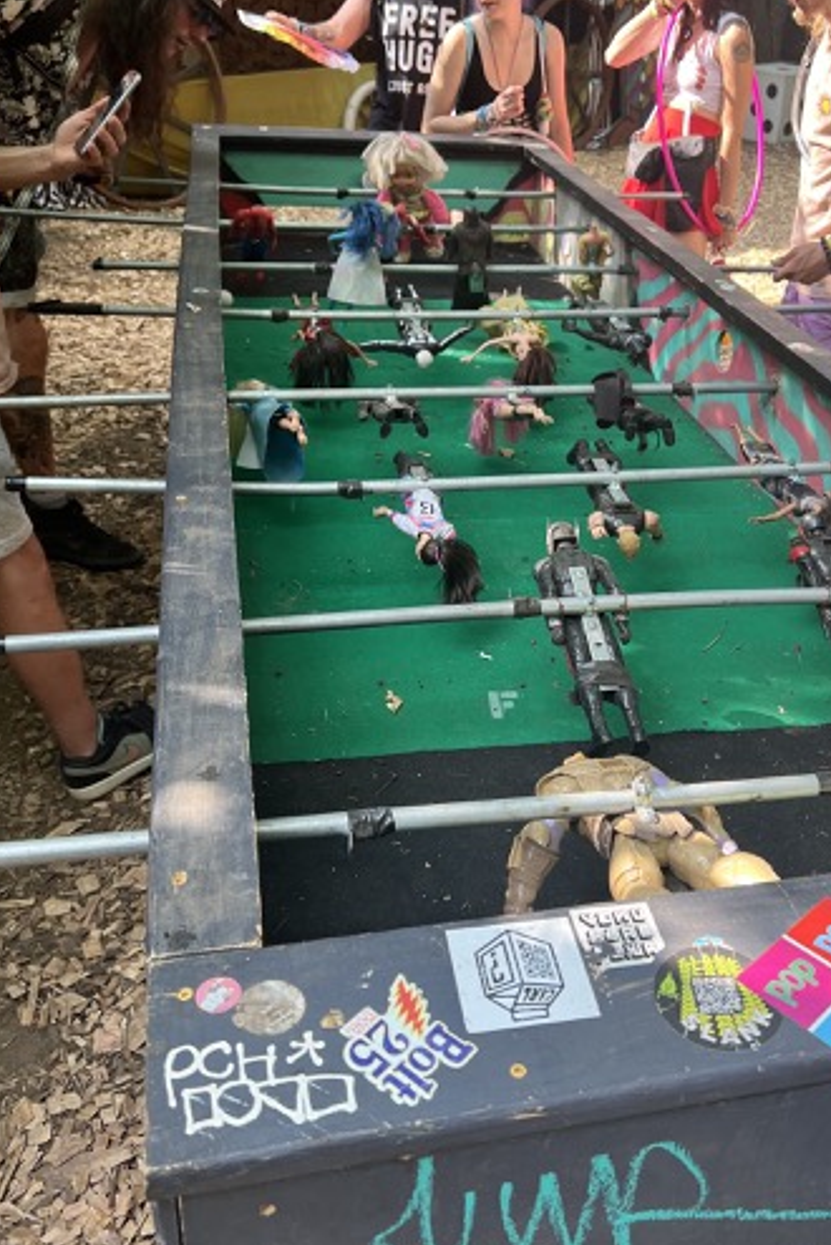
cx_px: 491
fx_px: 1210
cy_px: 537
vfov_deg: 54.2
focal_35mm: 35
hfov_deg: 37.8
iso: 40
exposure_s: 1/191
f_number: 1.5
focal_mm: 5.7
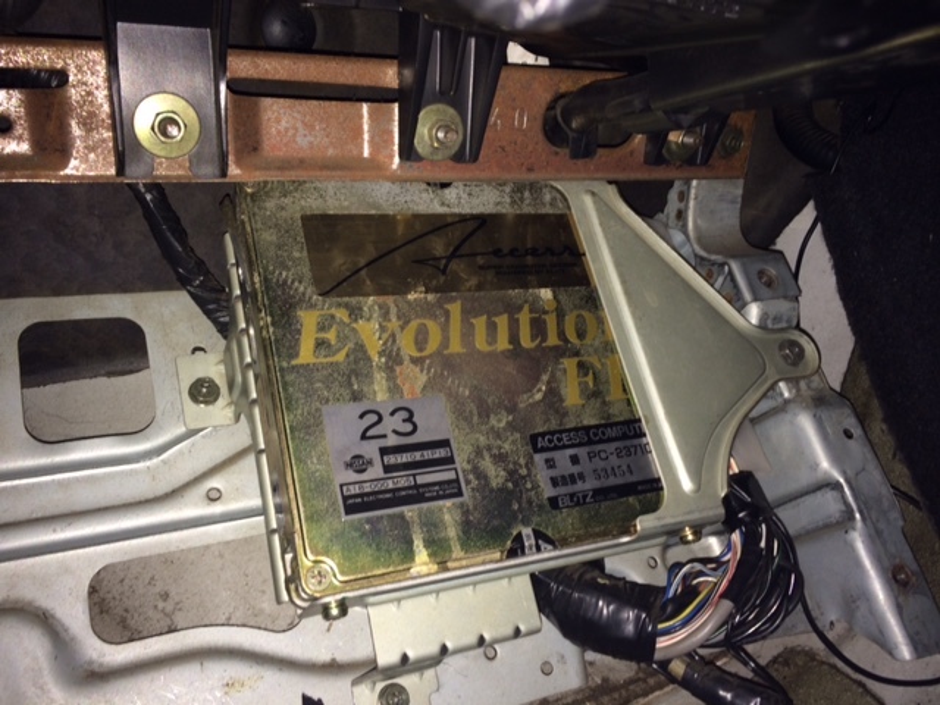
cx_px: 470
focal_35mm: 29
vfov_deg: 48.2
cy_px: 352
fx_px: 787
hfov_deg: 61.7
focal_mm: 4.15
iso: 32
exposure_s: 1/26
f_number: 2.2
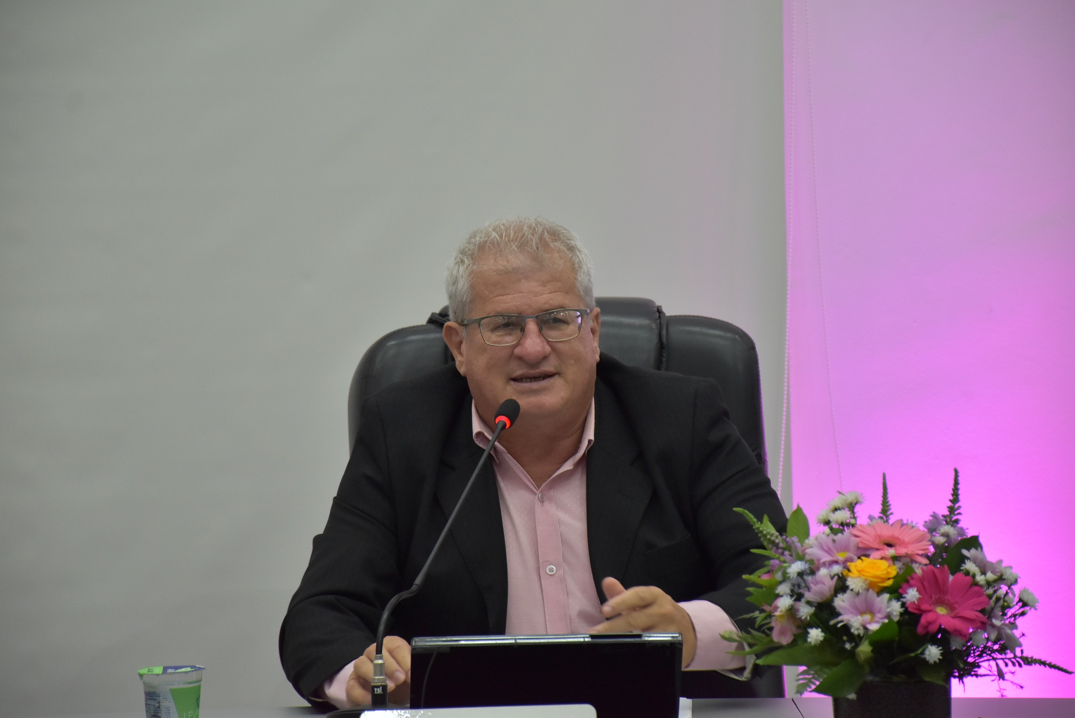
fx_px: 6276
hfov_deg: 9.8
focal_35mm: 210
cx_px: 538
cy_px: 359
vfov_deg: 6.6
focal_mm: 140
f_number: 5.6
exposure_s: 1/125
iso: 1250
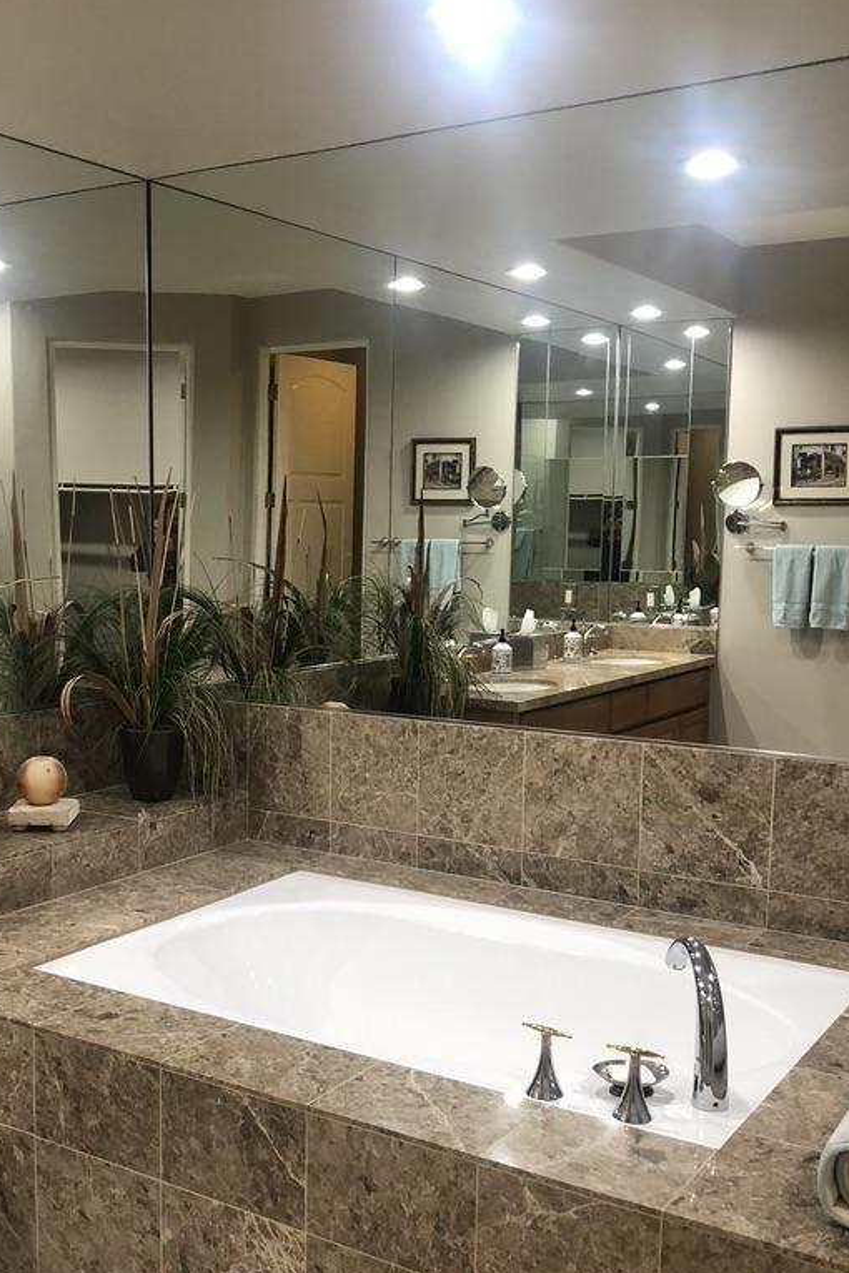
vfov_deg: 49.5
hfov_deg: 34.0
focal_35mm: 39
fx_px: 1380
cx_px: 321
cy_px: 709
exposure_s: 1/17
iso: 40
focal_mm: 4
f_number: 1.8
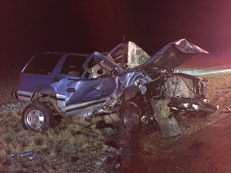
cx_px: 116
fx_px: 194
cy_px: 86
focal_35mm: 29
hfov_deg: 61.7
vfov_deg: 48.2
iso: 500
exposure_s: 1/15
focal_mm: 4.15
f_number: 2.2
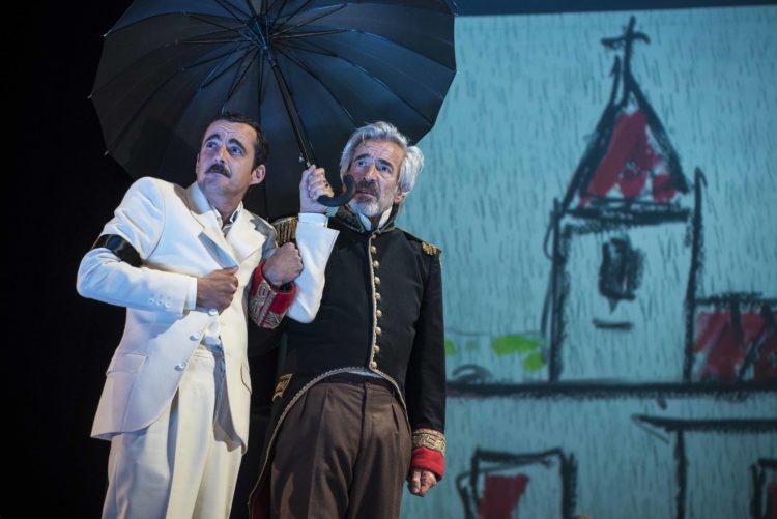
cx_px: 388
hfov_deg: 28.8
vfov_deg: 19.5
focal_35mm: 70
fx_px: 1512
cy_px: 260
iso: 1600
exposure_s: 1/100
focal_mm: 70
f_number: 3.5
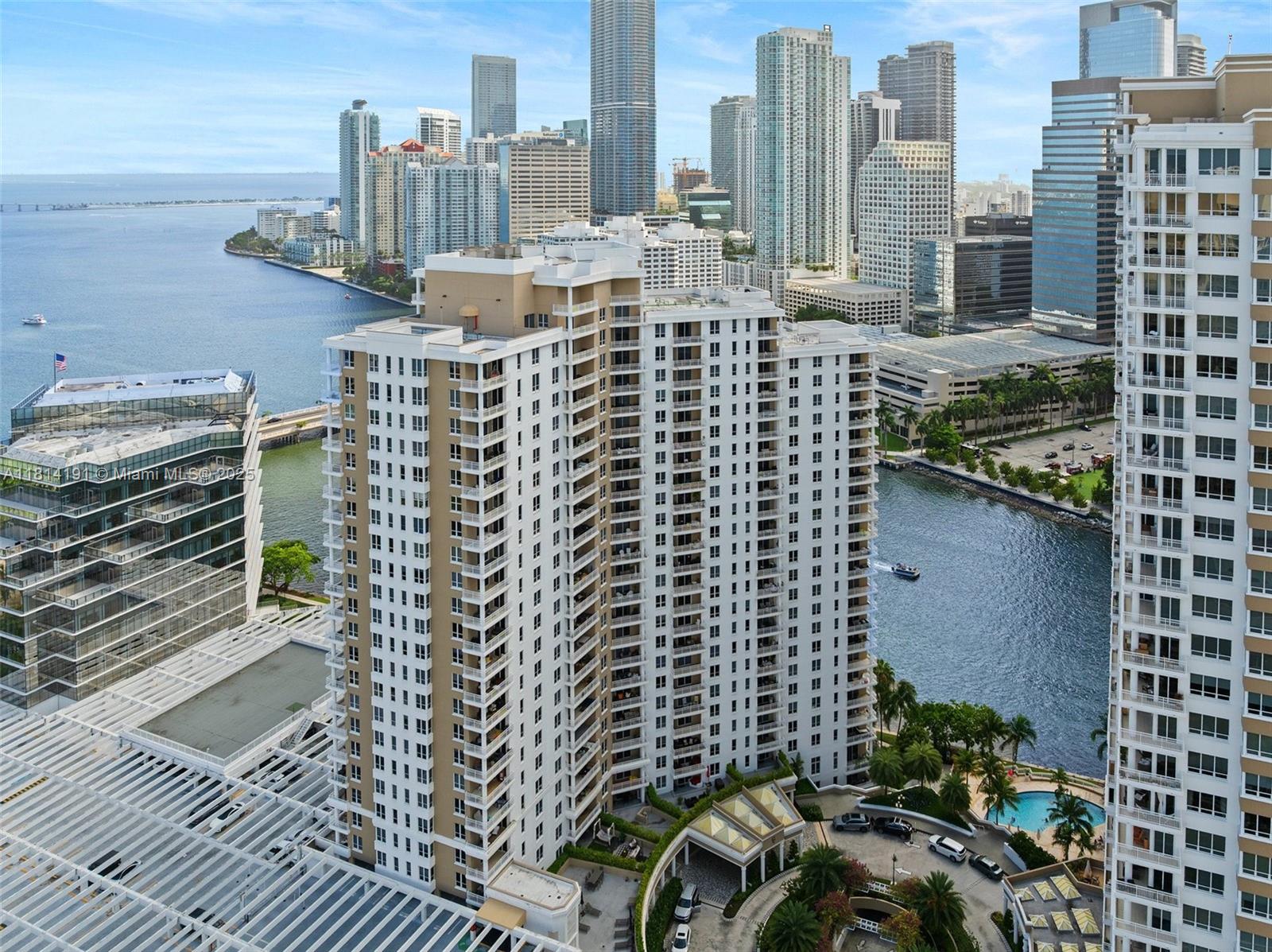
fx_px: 881
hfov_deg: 71.6
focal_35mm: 24
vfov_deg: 56.7
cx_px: 636
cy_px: 476
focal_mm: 12.29
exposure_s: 1/1000
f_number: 2.8
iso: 190
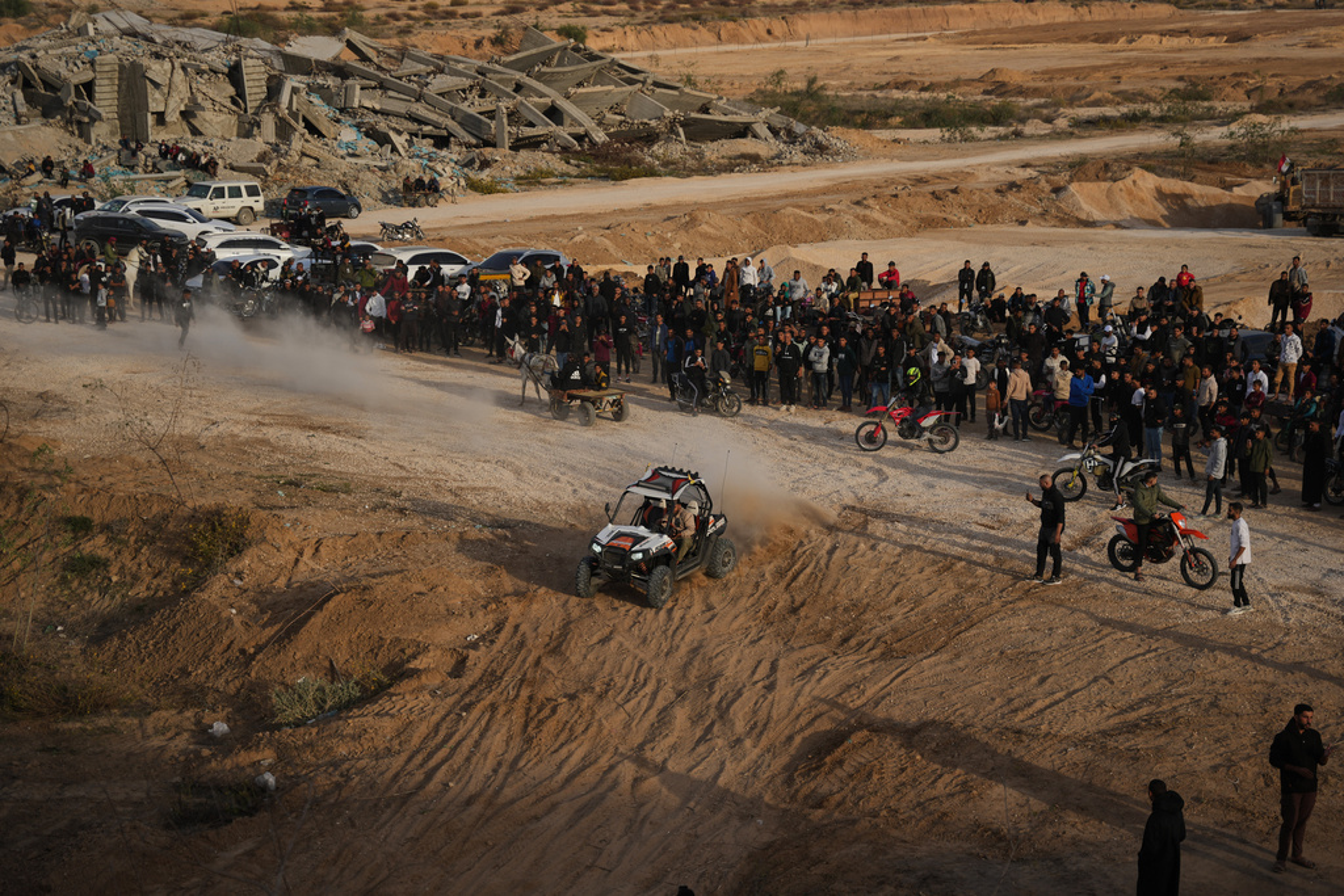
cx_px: 672
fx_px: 2334
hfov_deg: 32.1
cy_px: 448
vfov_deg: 21.7
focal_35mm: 62
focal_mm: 62.5
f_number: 2.8
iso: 100
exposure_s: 1/2500
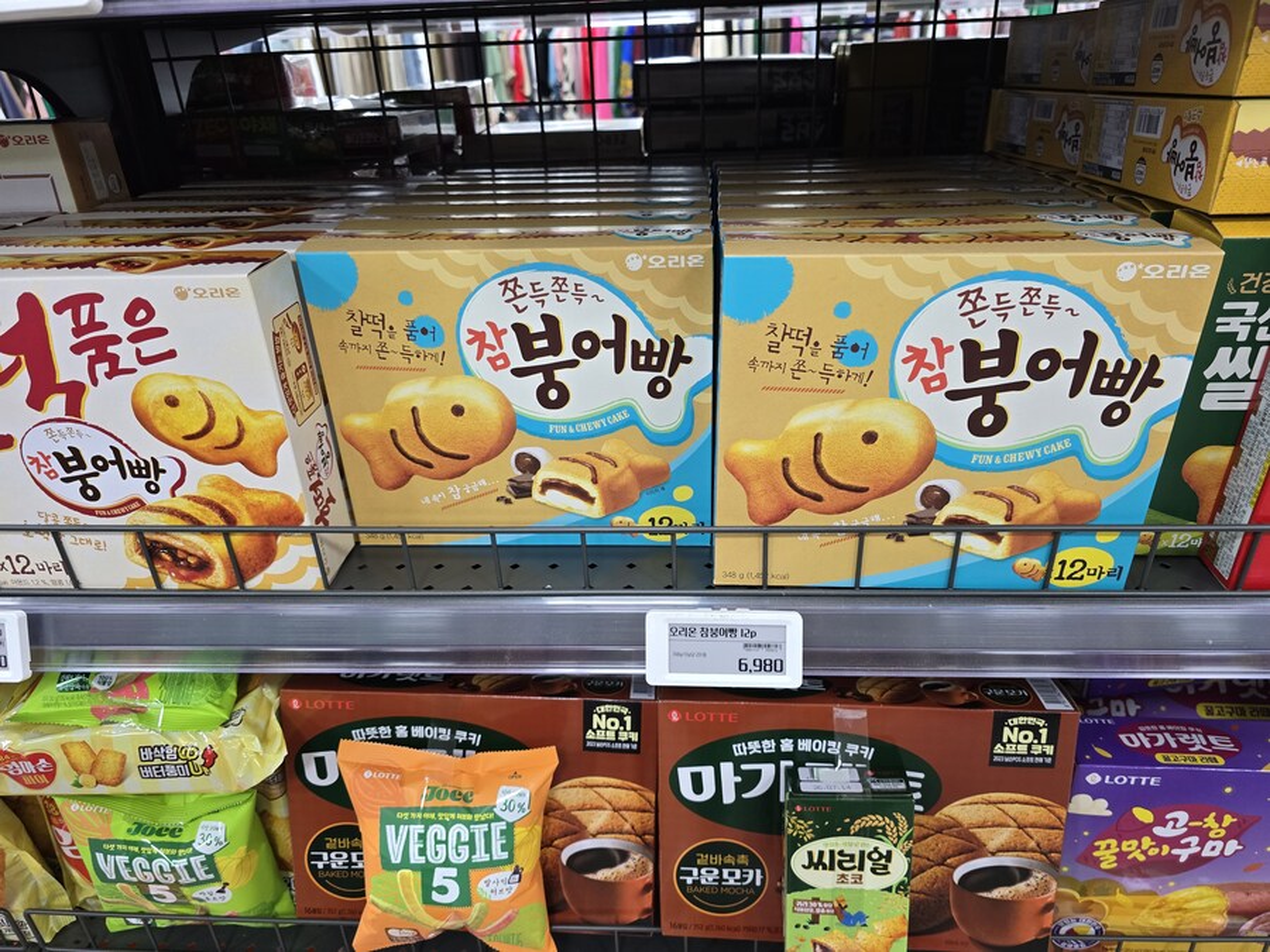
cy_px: 476
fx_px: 844
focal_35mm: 23
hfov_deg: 73.9
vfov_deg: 58.9
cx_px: 635
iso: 400
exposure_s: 1/120
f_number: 1.7
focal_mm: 6.3
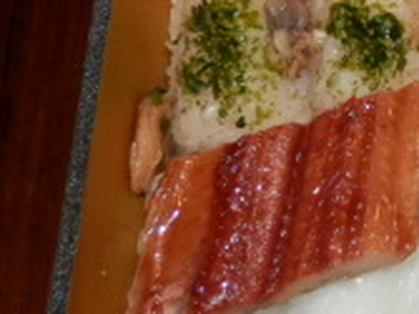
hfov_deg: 17.9
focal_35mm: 96
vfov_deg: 15.1
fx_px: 1161
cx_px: 655
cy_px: 10
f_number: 3
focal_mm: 4.5
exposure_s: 1/30
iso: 100
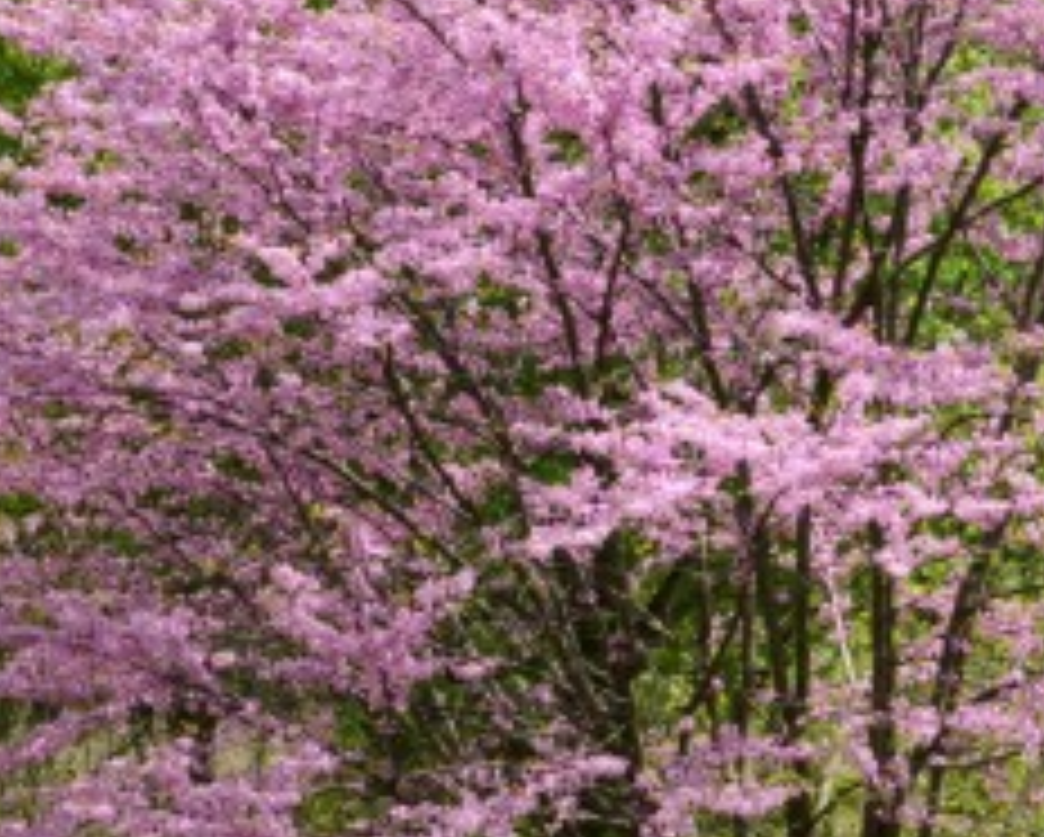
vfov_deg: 4.3
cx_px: 727
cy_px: 360
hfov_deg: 5.3
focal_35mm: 363
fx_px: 11226
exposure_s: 1/400
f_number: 5.6
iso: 100
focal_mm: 125
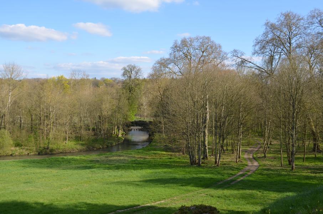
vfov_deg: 36.7
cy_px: 107
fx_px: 322
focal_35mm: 36
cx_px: 162
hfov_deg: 53.2
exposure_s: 1/200
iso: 100
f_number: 7.1
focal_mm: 24
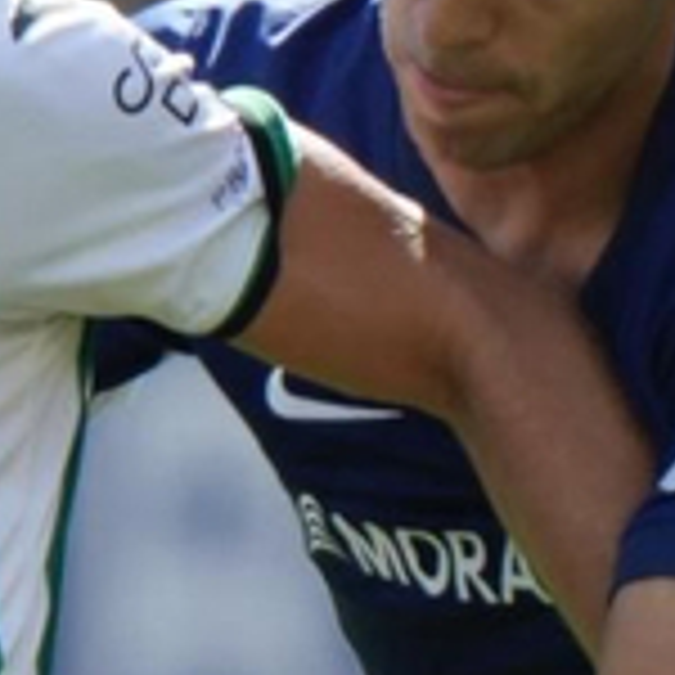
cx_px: -500
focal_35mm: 3634
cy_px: 1026
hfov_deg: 0.5
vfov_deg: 0.5
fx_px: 80171
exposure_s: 1/1000
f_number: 2.8
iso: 125
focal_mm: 400
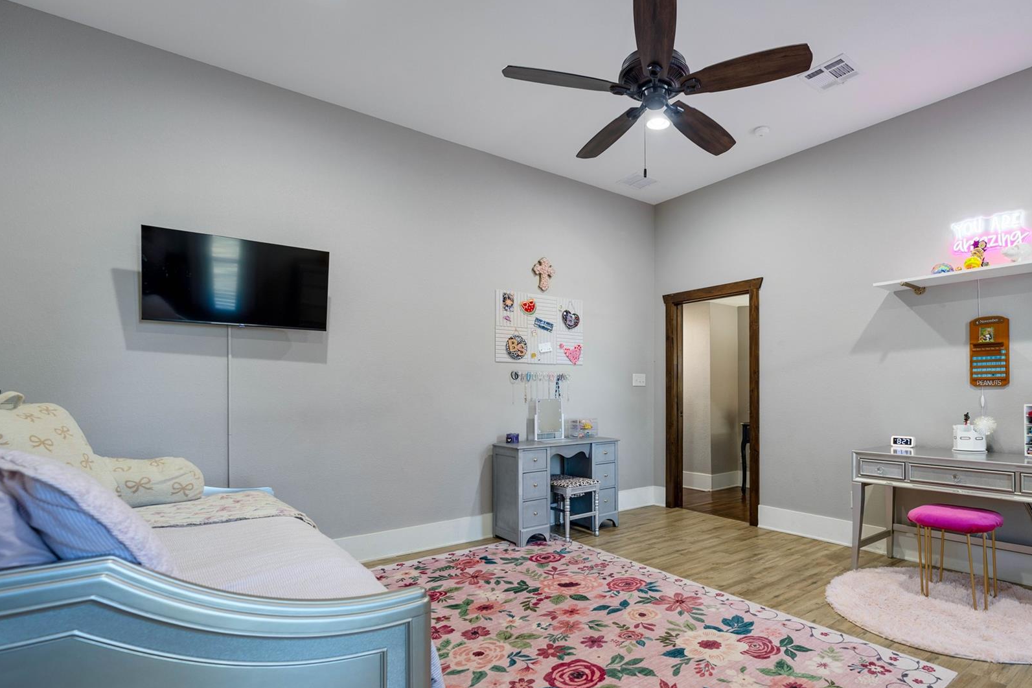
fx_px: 516
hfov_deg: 88.6
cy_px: 378
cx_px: 630
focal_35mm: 18
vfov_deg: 67.2
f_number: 4
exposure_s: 1/3
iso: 200
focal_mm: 14
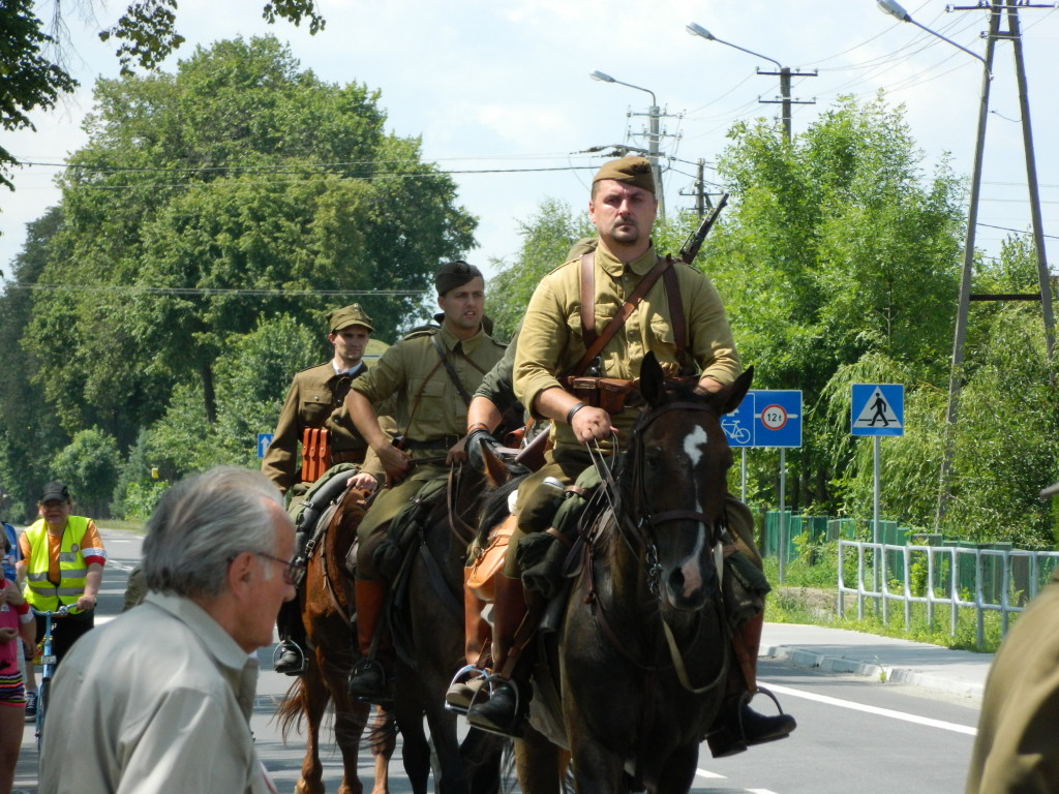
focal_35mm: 278
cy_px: 397
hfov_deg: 7.1
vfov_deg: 5.3
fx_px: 8505
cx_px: 530
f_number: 5.6
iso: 200
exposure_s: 1/500
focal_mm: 50
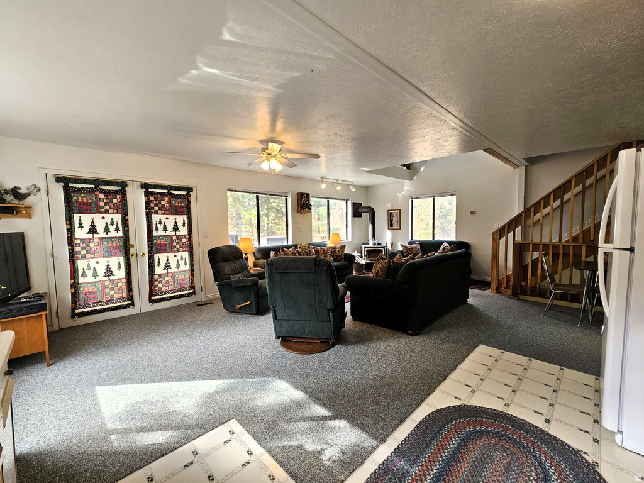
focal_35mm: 13
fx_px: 242
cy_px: 242
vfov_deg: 89.9
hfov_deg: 106.2
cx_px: 322
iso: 80
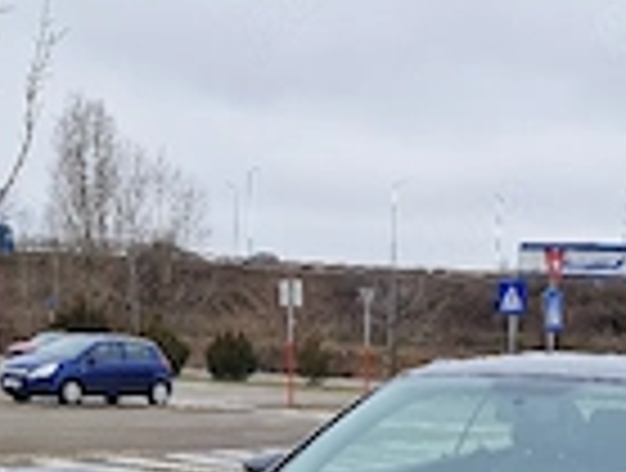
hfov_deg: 28.9
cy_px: 692
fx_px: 1197
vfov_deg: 19.6
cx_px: 473
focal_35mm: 66
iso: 50
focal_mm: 5.4
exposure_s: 1/182
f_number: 1.8
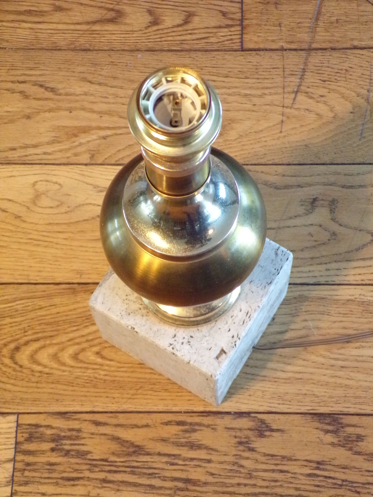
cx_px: 186
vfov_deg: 26.3
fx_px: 1063
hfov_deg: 19.9
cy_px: 248
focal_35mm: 74
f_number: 3.9
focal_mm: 13.3
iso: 800
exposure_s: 1/34
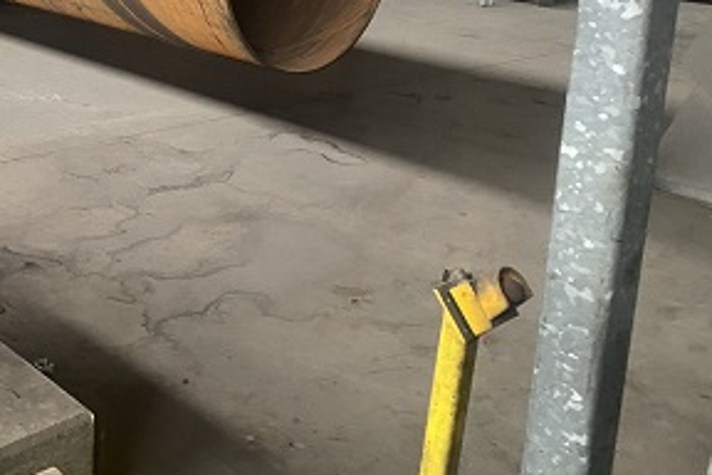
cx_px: 104
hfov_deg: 39.6
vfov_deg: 27.5
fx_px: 929
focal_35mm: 47
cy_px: 33
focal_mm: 4.25
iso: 640
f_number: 1.8
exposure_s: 1/31
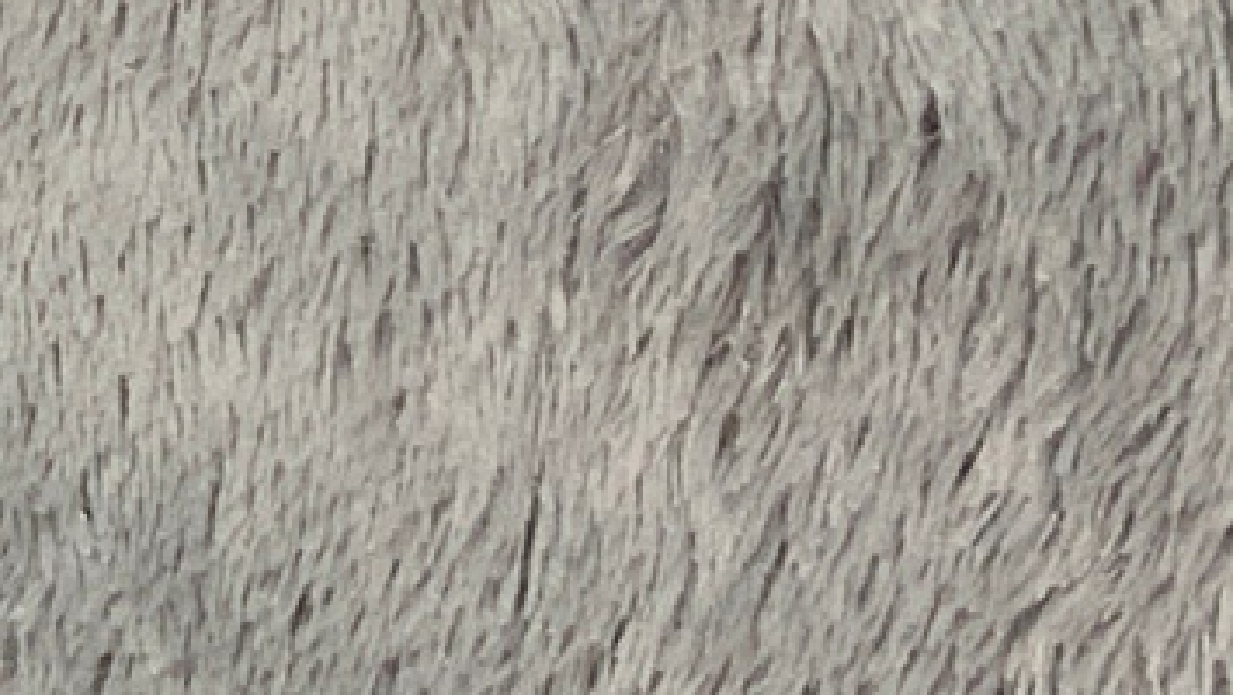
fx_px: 7457
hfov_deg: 8.6
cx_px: -1705
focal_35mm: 228
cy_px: -455
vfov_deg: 5.3
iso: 64
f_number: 1.8
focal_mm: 3
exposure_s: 1/104
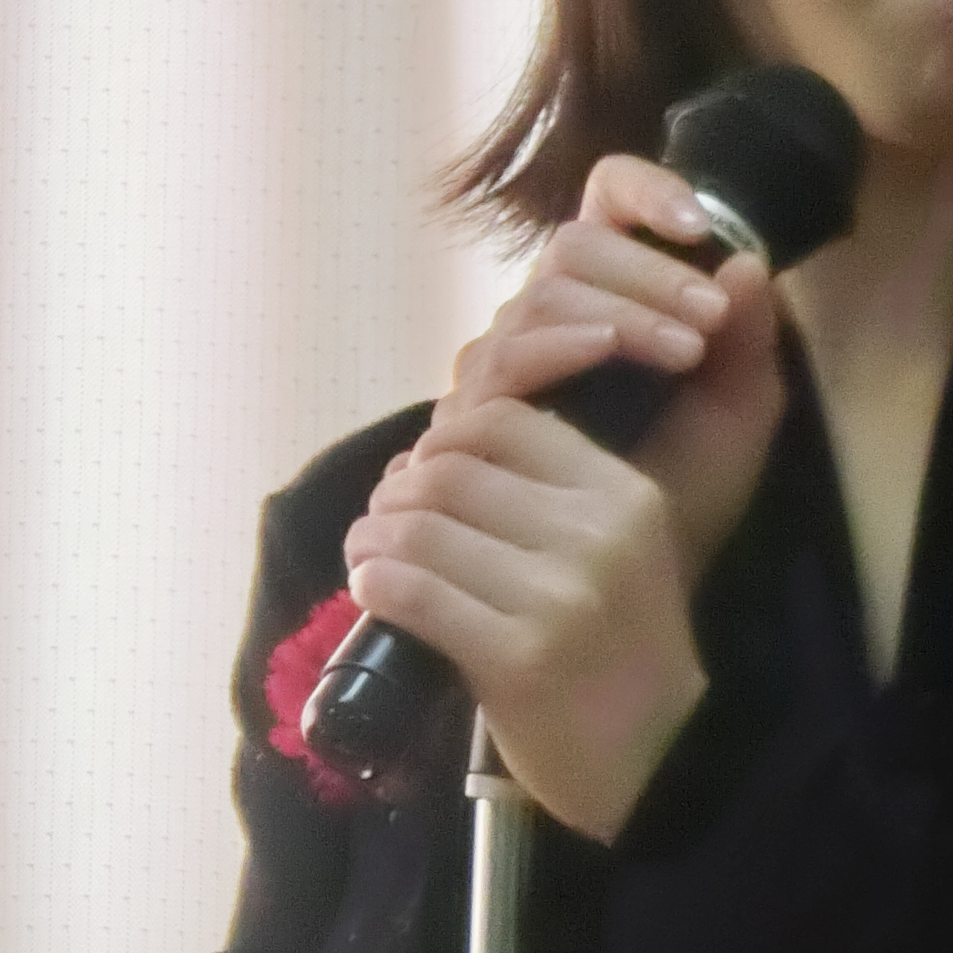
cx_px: 385
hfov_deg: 2.6
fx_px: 21056
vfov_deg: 2.6
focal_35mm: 676
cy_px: 423
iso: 400
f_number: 5.9
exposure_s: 1/100
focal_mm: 45.4
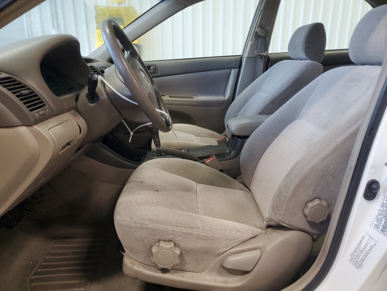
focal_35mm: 26
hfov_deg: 67.3
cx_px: 194
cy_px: 146
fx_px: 291
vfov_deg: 53.1
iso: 124
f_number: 1.5
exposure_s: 1/60.2
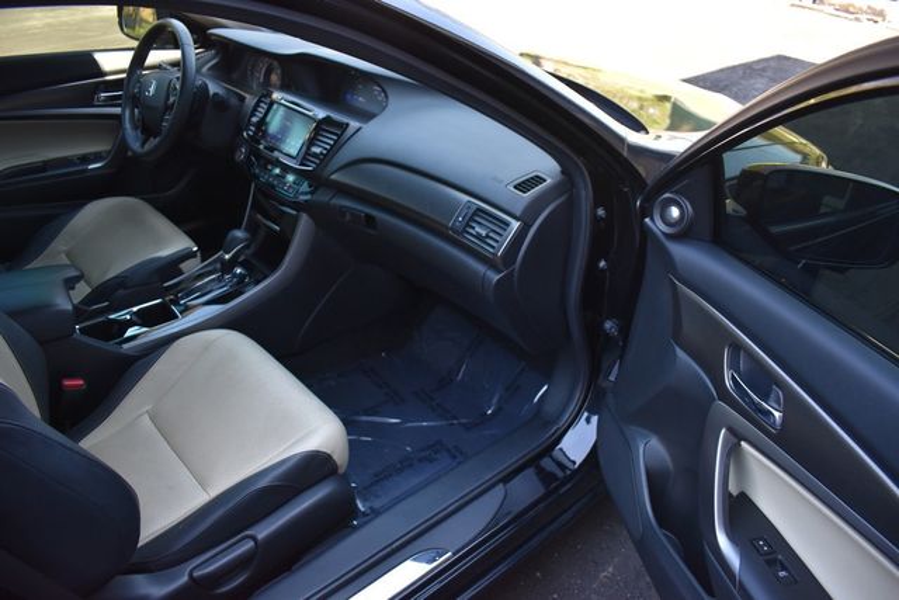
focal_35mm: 27
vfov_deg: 48.0
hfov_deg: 67.4
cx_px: 450
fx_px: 674
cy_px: 300
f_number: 3.5
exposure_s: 1/250
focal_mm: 18
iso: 640
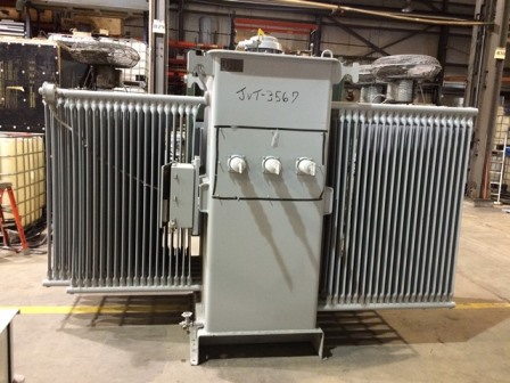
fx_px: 427
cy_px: 192
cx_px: 255
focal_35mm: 29
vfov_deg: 48.2
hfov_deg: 61.7
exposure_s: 1/17
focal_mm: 4.15
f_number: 2.2
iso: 320
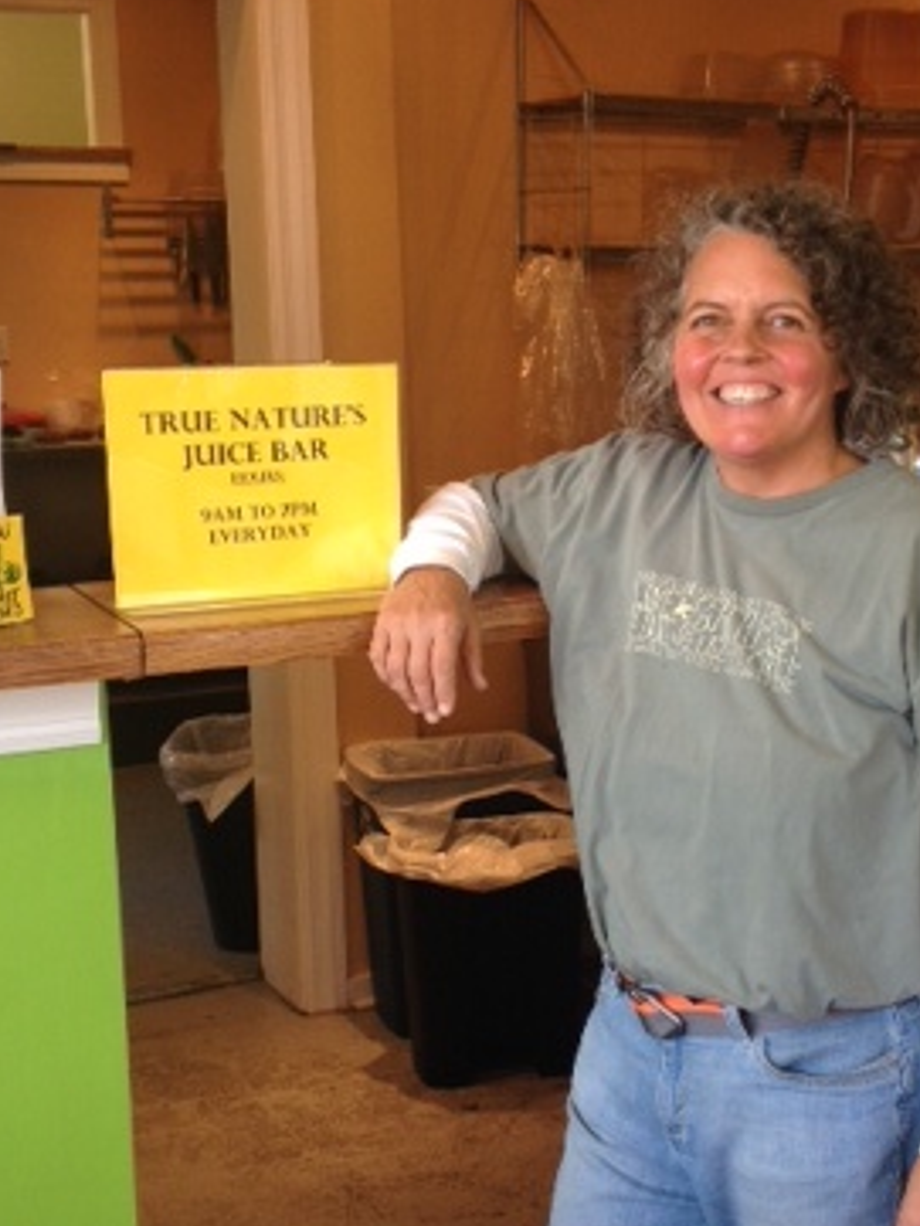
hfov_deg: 23.6
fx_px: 2196
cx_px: 611
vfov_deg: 31.1
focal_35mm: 62
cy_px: 706
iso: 50
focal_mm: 4.28
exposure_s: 1/60
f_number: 2.4
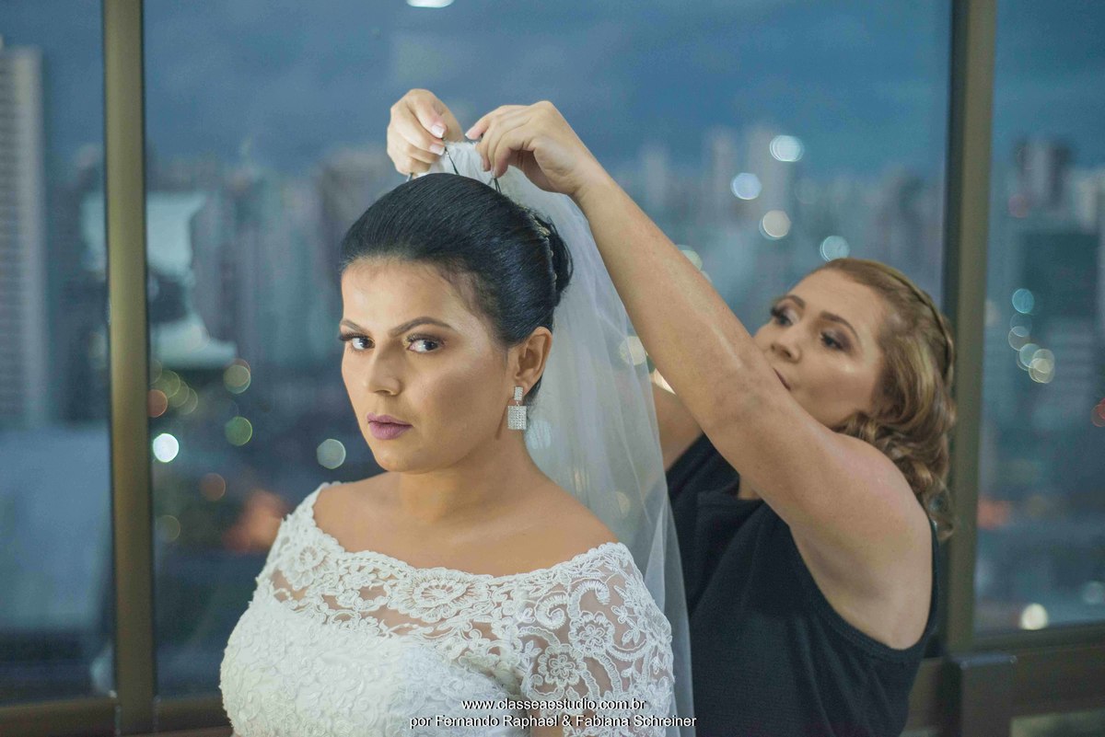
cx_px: 552
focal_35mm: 50
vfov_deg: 27.0
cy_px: 368
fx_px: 1535
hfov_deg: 39.6
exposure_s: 1/125
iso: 1000
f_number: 2.2
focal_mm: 50
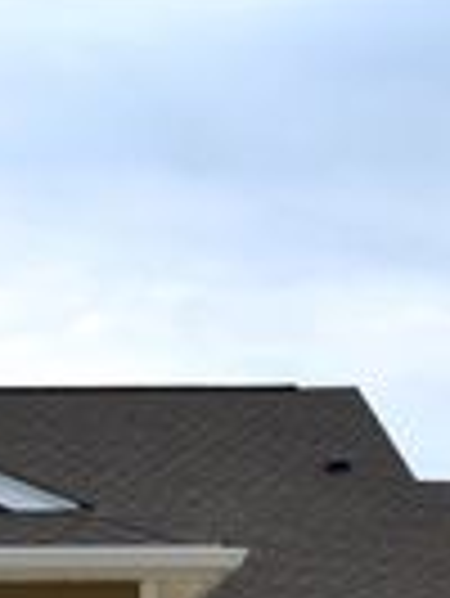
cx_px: -72
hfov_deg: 11.2
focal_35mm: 130
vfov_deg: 14.7
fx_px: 2250
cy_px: 722
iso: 100
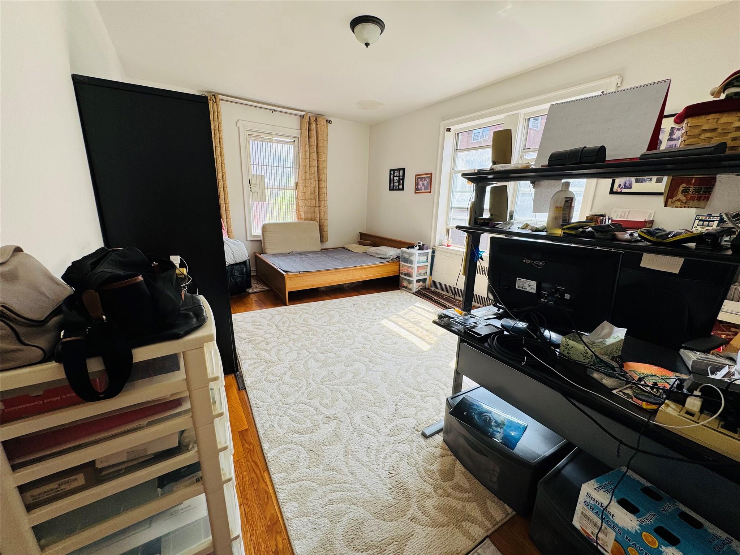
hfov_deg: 102.1
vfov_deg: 85.7
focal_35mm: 14
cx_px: 370
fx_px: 299
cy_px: 278
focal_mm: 2.22
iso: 40
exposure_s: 1/99
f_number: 2.2
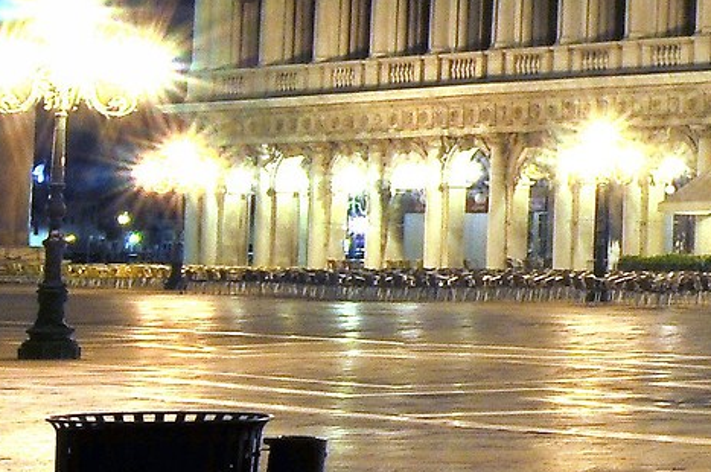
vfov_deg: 12.6
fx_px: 2130
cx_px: 1585
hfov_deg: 14.3
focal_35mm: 108
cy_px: 90
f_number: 22
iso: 200
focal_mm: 14
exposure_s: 15
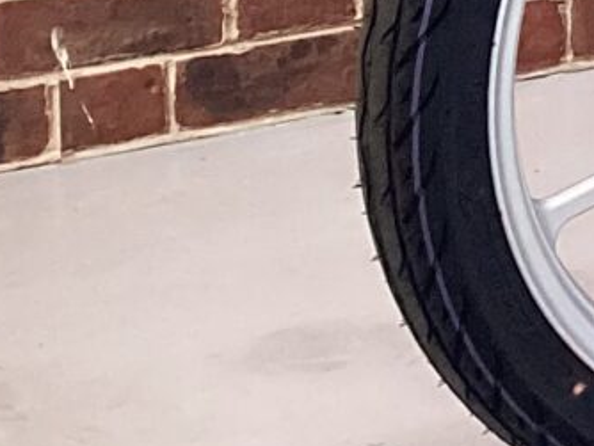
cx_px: 1542
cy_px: -752
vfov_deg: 7.6
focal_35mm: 178
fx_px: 3057
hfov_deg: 9.5
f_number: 2.4
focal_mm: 3.3
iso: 125
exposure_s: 1/60
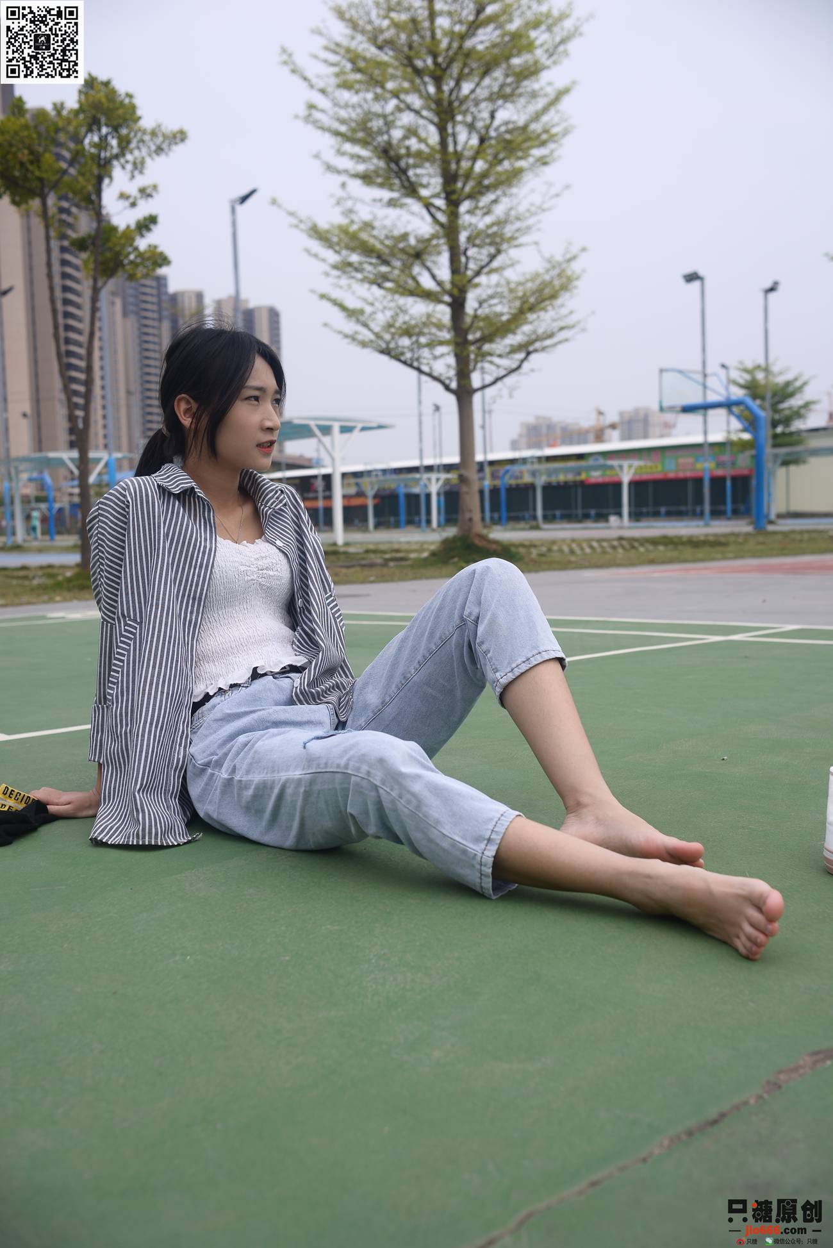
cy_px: 624
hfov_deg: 37.9
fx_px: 1213
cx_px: 416
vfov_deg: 54.4
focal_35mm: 35
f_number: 5.6
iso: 100
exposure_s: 1/640
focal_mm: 35
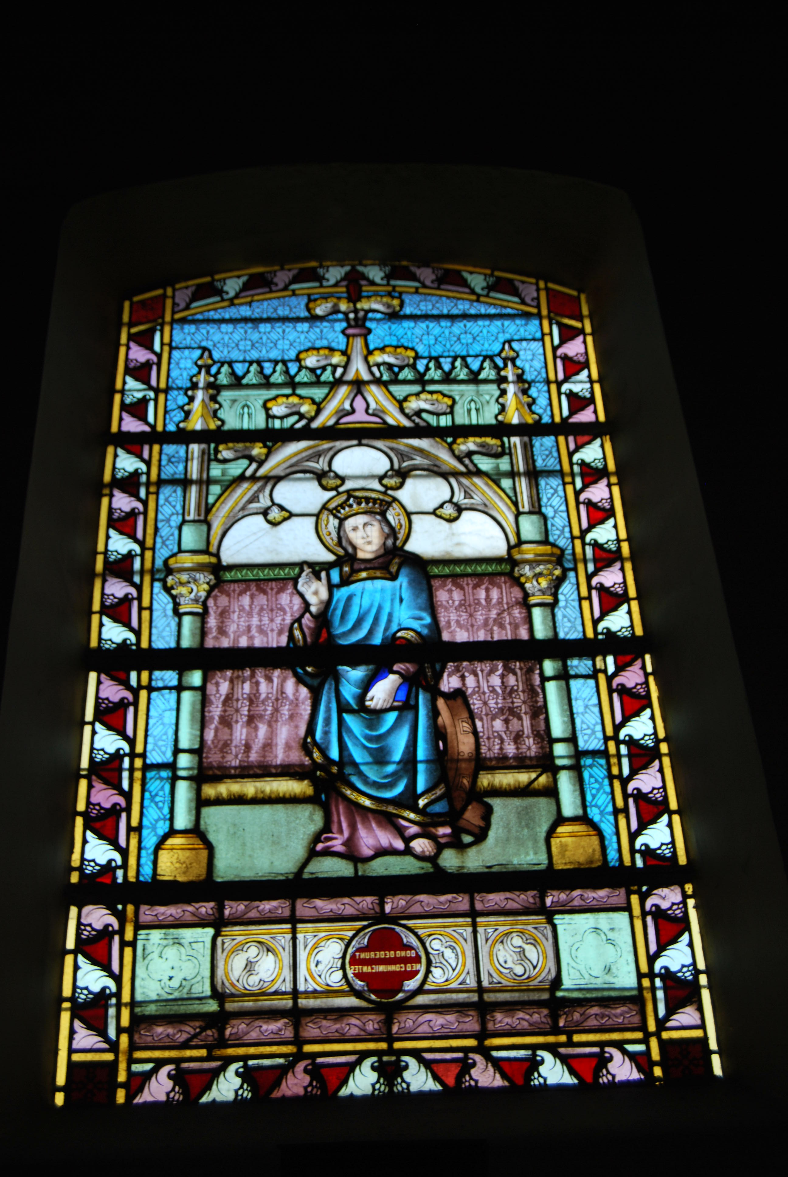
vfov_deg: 43.6
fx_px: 1473
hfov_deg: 29.9
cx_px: 394
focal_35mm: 45
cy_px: 588
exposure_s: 1/125
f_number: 5.6
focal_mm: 30
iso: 110
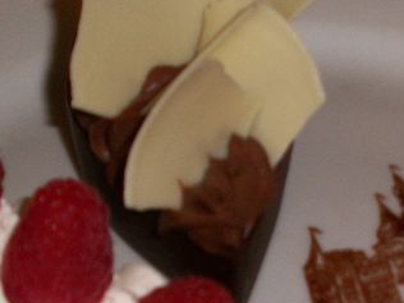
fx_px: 1552
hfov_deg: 14.8
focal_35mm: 133
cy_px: 372
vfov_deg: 10.9
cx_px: 317
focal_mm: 6.3
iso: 80
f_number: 3.1
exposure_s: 1/30
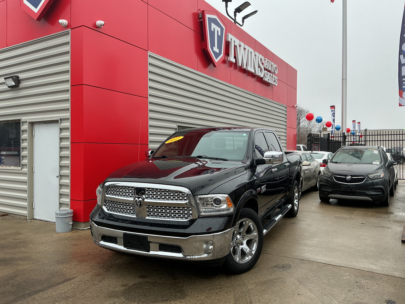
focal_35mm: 29
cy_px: 152
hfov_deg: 61.7
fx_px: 339
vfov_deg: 48.2
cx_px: 202
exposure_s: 1/132
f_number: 1.8
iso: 16
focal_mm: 3
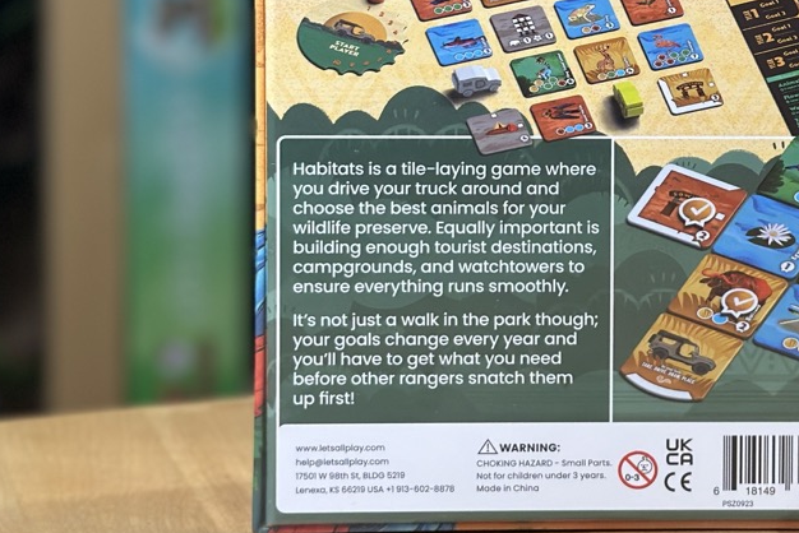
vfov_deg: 13.2
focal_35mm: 102
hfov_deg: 19.8
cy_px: -11
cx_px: 636
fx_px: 2265
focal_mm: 6.86
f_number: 1.78
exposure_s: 1/50
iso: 125
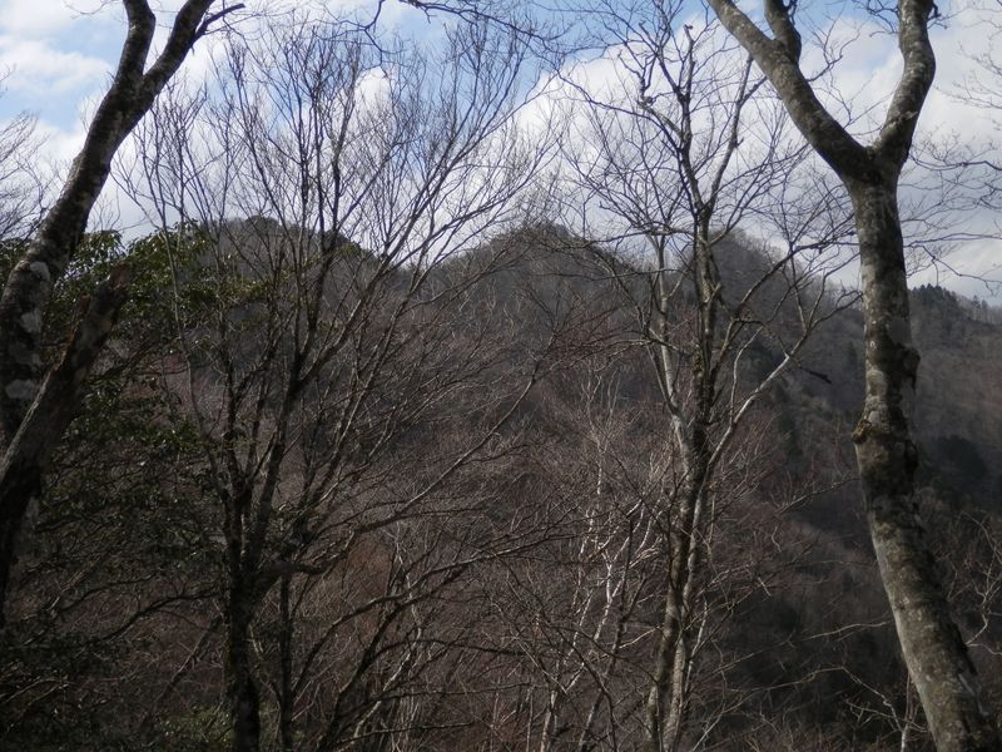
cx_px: 501
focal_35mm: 40
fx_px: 1158
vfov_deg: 36.0
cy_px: 376
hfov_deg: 46.8
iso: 80
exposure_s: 1/160
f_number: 10.4
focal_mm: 7.3
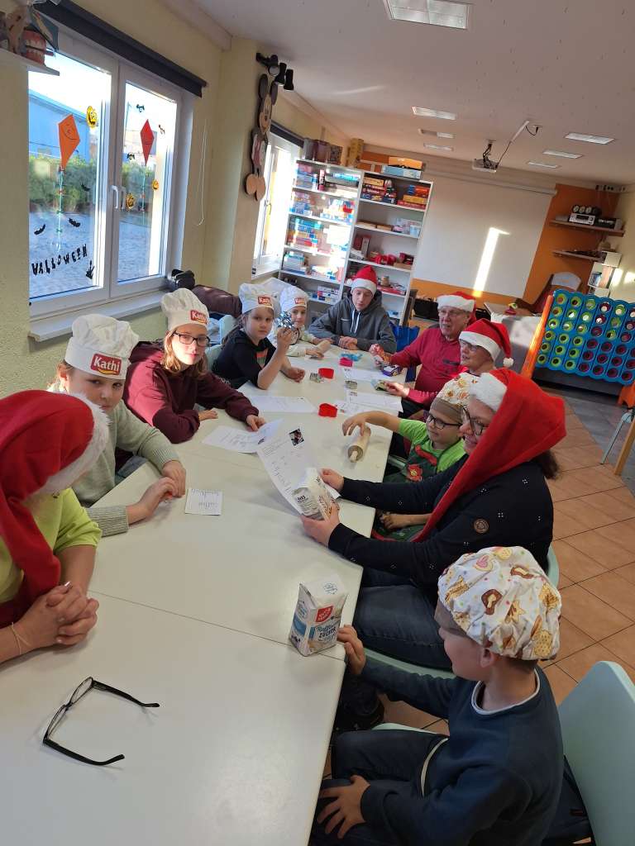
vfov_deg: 73.9
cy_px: 423
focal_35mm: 23
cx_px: 318
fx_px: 563
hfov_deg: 58.9
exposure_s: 1/104
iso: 40
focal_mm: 5.54
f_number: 1.8
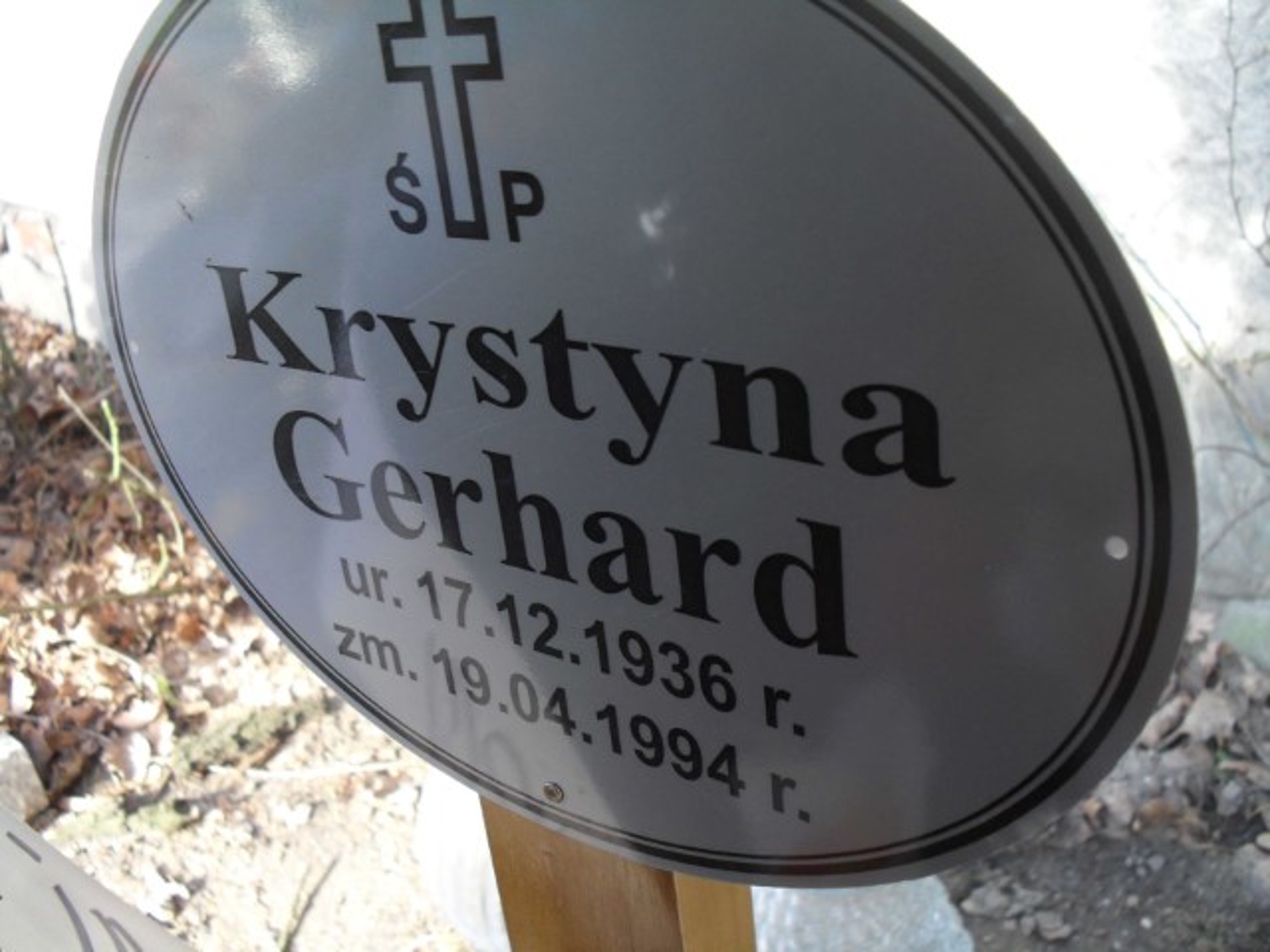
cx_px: 635
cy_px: 476
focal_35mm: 35
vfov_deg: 40.7
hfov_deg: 52.6
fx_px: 1284
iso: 120
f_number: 3.2
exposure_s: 1/45
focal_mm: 6.3
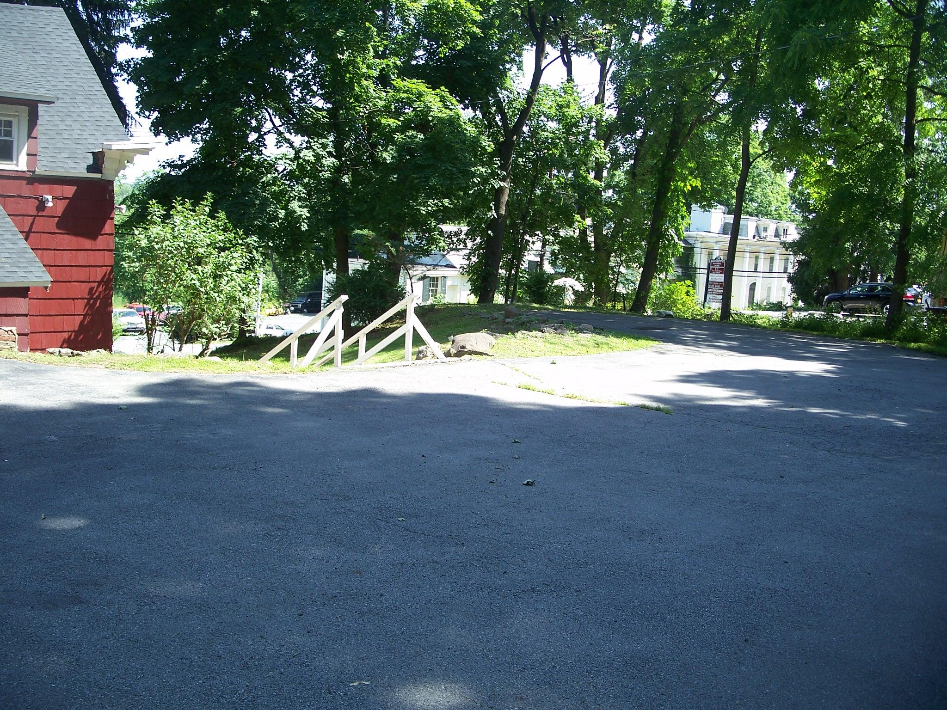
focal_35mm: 37
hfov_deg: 50.1
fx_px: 1012
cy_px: 355
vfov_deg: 38.7
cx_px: 474
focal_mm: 7.8
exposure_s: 1/200
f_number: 2.8
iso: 64
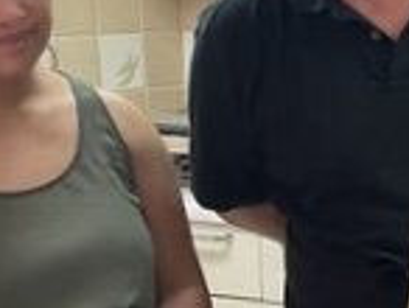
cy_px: 213
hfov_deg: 16.8
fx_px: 1290
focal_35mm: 109
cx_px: 563
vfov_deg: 13.6
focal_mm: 4.2
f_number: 1.6
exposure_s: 1/60
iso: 160
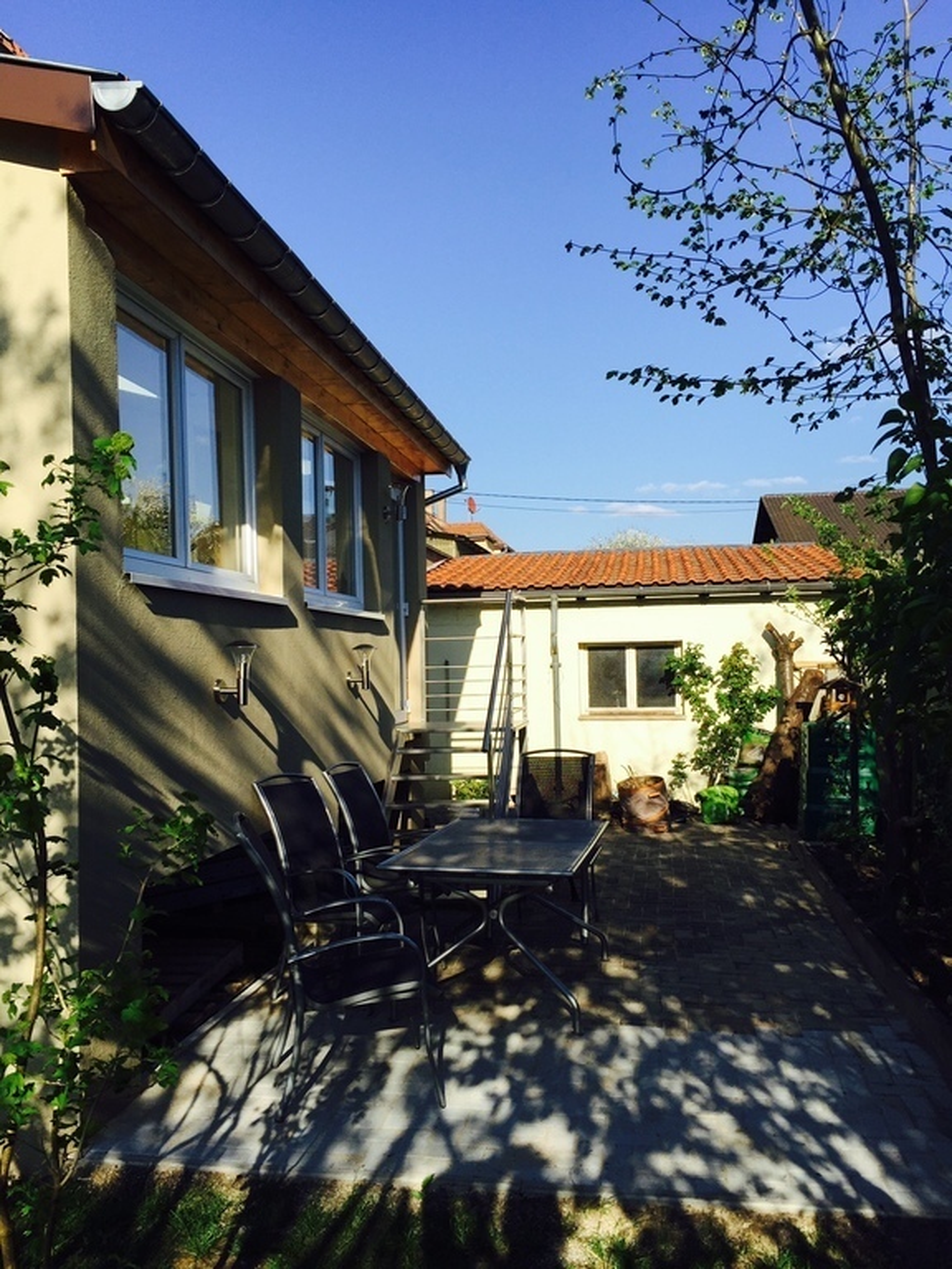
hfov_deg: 48.2
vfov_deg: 61.7
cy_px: 634
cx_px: 476
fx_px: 1063
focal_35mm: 29
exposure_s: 1/1721
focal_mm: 4.15
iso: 32
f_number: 2.2
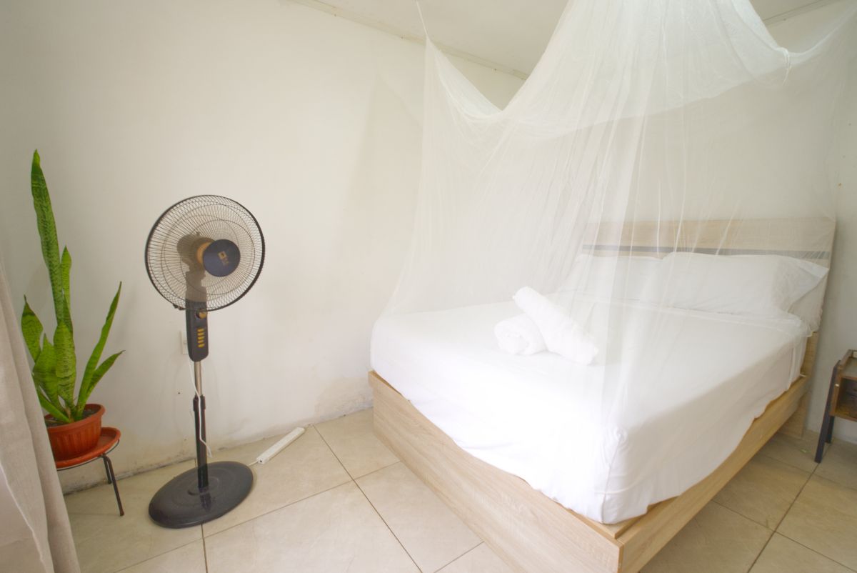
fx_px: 357
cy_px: 286
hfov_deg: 100.3
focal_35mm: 15
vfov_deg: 77.4
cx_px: 428
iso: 160
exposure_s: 1/30
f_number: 5
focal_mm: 10
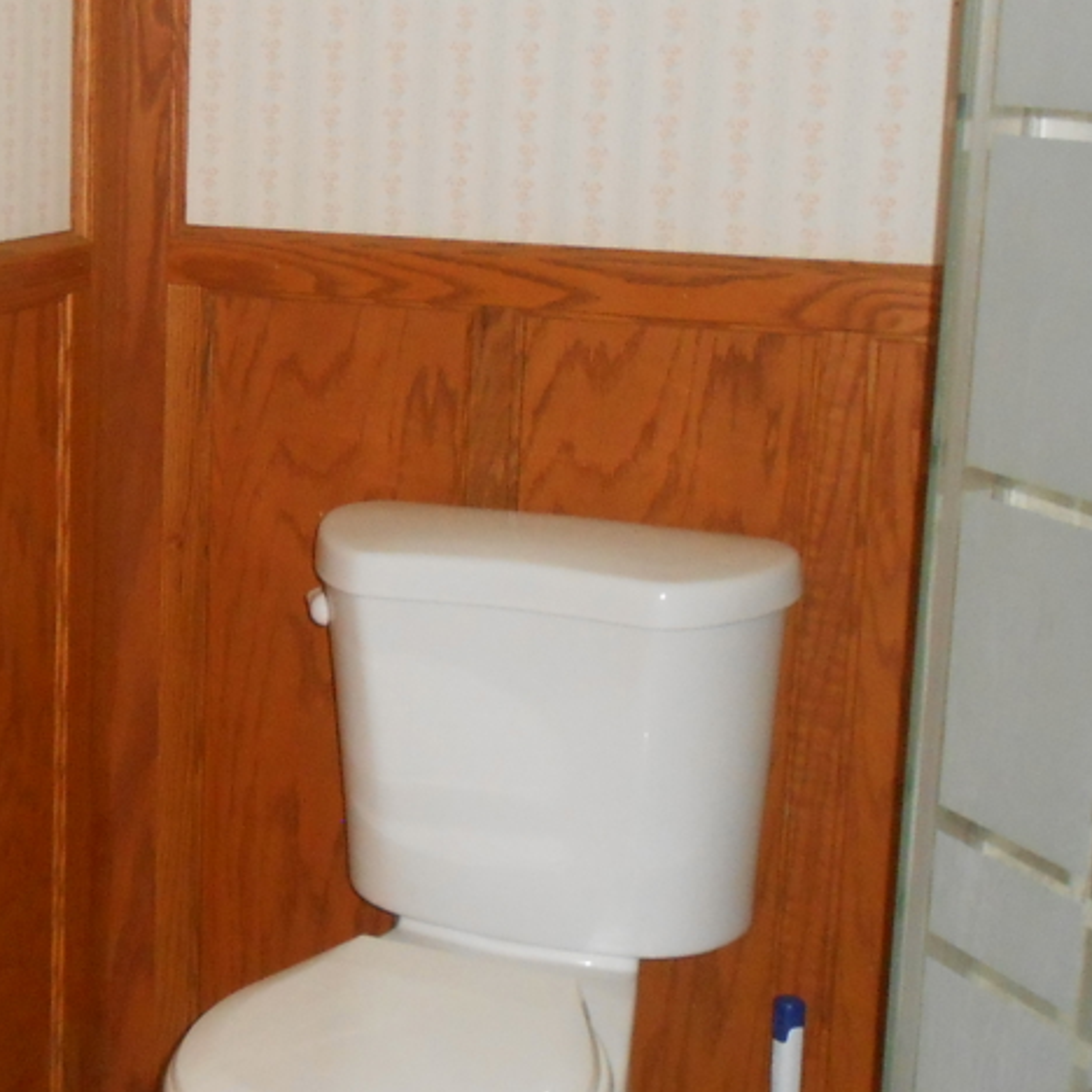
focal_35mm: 68
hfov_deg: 24.1
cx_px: -33
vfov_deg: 25.3
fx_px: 2427
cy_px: 453
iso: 320
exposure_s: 1/25
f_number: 3.8
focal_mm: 5.3
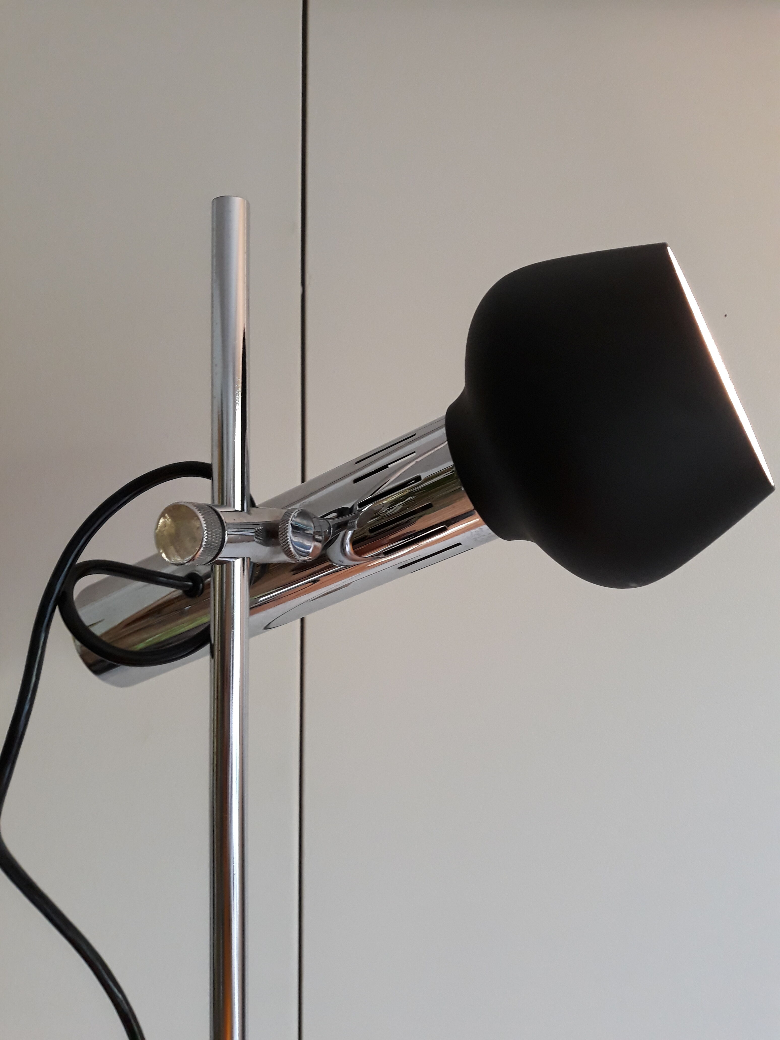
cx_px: 390
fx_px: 811
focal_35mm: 27
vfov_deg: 65.3
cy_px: 520
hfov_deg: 51.4
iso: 200
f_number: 1.7
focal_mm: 3.71
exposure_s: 1/50
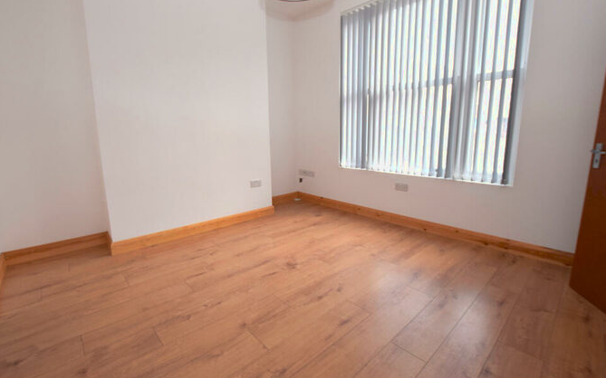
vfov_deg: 71.2
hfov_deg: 97.8
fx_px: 264
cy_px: 180
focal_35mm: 16
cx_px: 301
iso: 360
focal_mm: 10
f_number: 5.6
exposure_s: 1/125
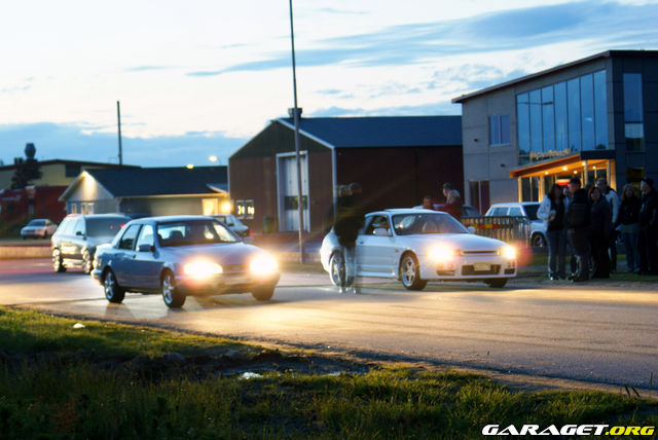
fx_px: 1921
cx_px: 329
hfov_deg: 19.4
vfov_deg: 13.1
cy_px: 220
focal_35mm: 105
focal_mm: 70
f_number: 6.3
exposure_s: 2
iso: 400
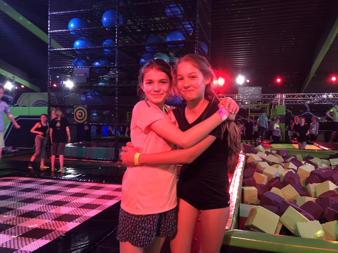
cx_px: 169
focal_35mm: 28
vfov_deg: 49.7
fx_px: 273
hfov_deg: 63.4
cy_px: 126
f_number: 1.8
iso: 400
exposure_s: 1/50
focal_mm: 3.99
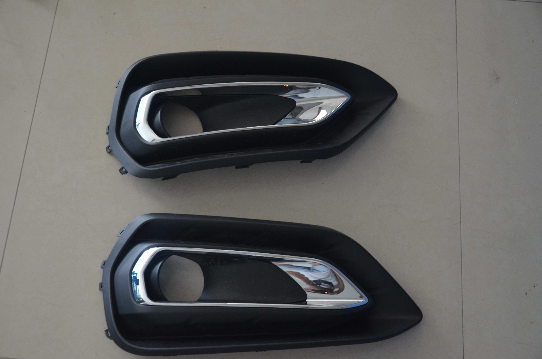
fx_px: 766
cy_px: 180
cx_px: 271
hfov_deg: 39.0
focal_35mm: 51
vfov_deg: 26.4
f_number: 4.2
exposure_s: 1/30
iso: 1000
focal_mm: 34
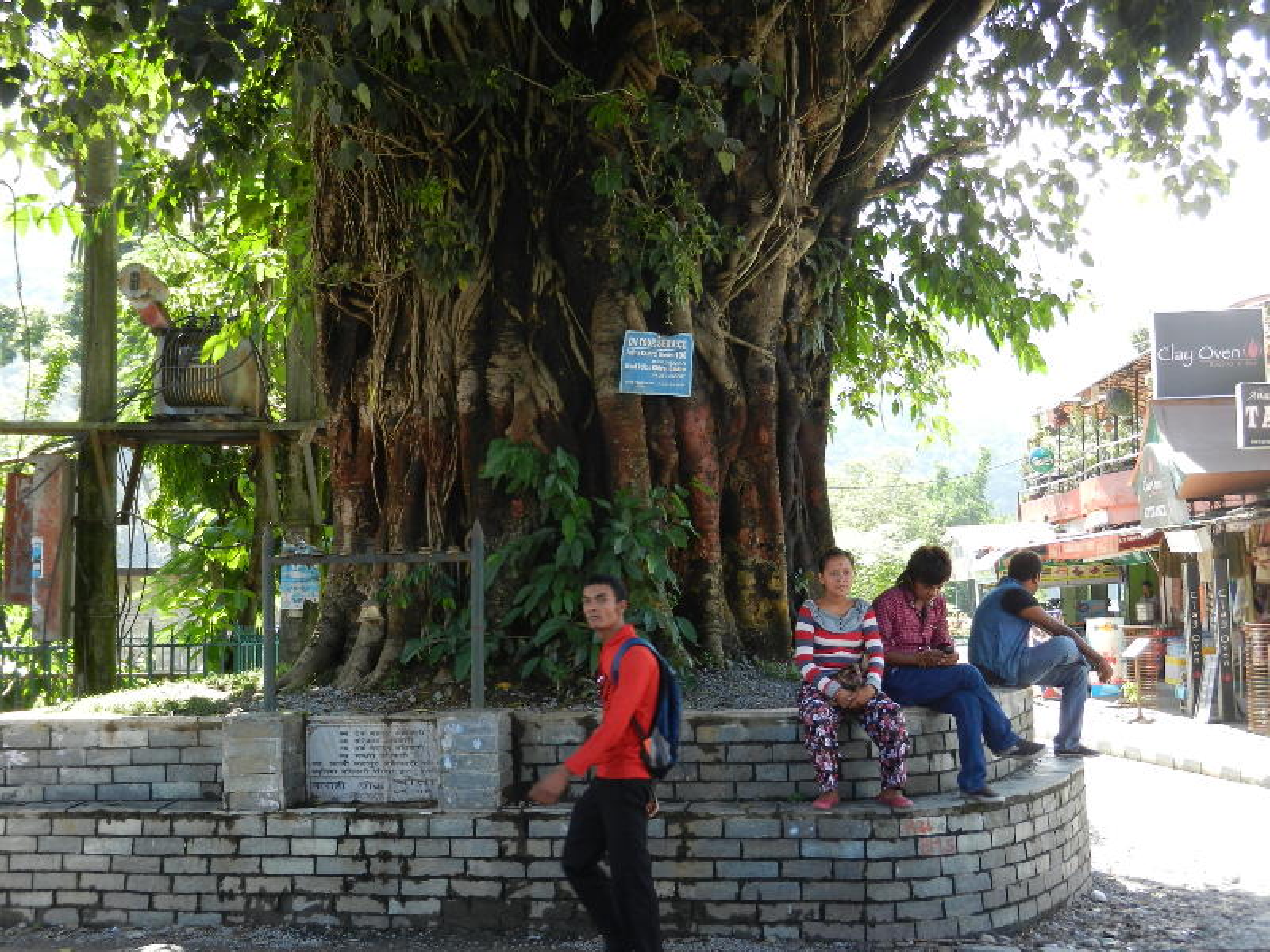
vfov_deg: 32.2
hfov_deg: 42.1
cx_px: 635
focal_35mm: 45
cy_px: 476
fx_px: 1651
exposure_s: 1/100
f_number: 4.2
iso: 160
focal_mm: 8.2
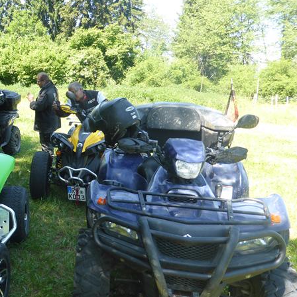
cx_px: 11
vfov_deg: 40.9
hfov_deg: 37.3
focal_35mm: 41
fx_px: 398
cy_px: 155
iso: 100
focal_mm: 4.3
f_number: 3.3
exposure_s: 1/125
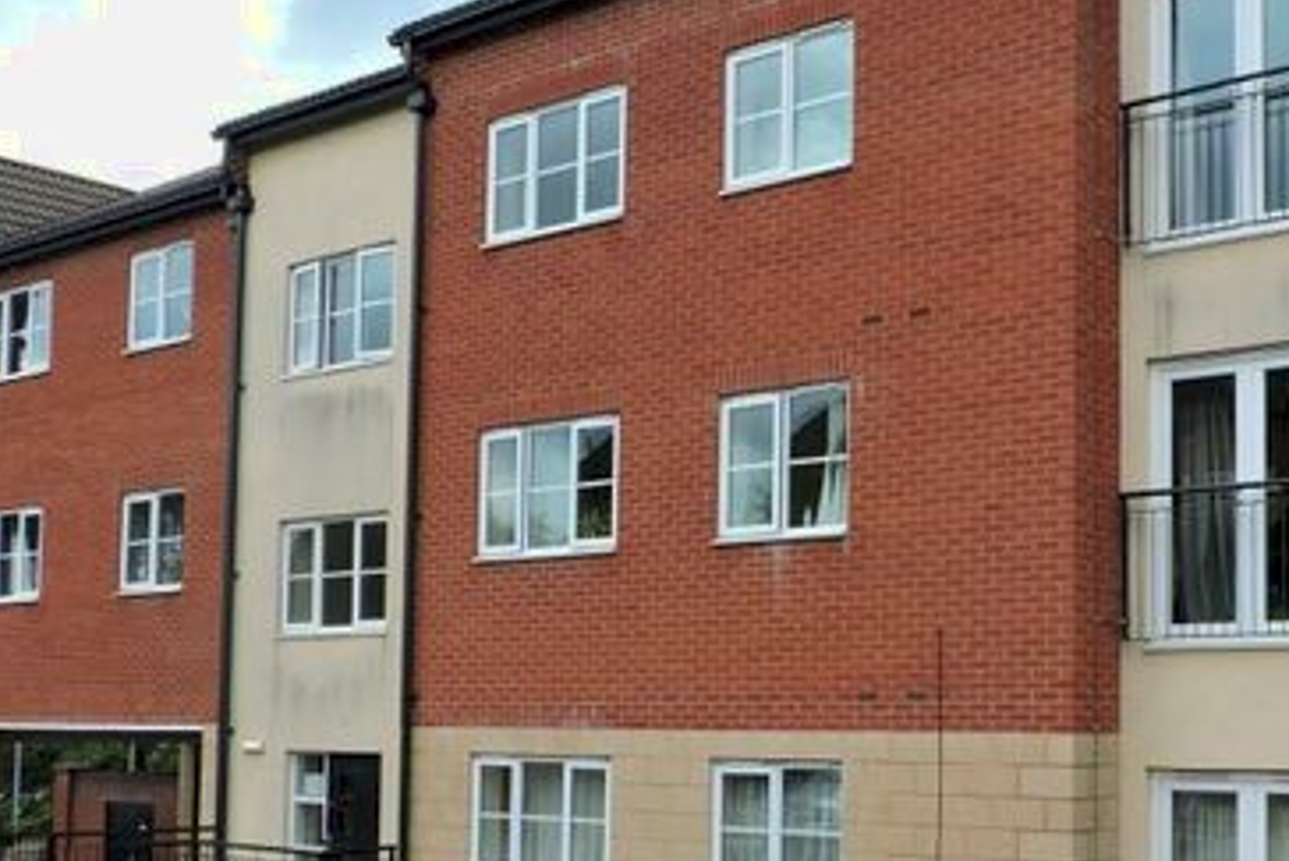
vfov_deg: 27.7
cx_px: 910
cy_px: 636
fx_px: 1719
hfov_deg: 40.3
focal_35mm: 48
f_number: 3
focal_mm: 4.3
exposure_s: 1/500
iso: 100
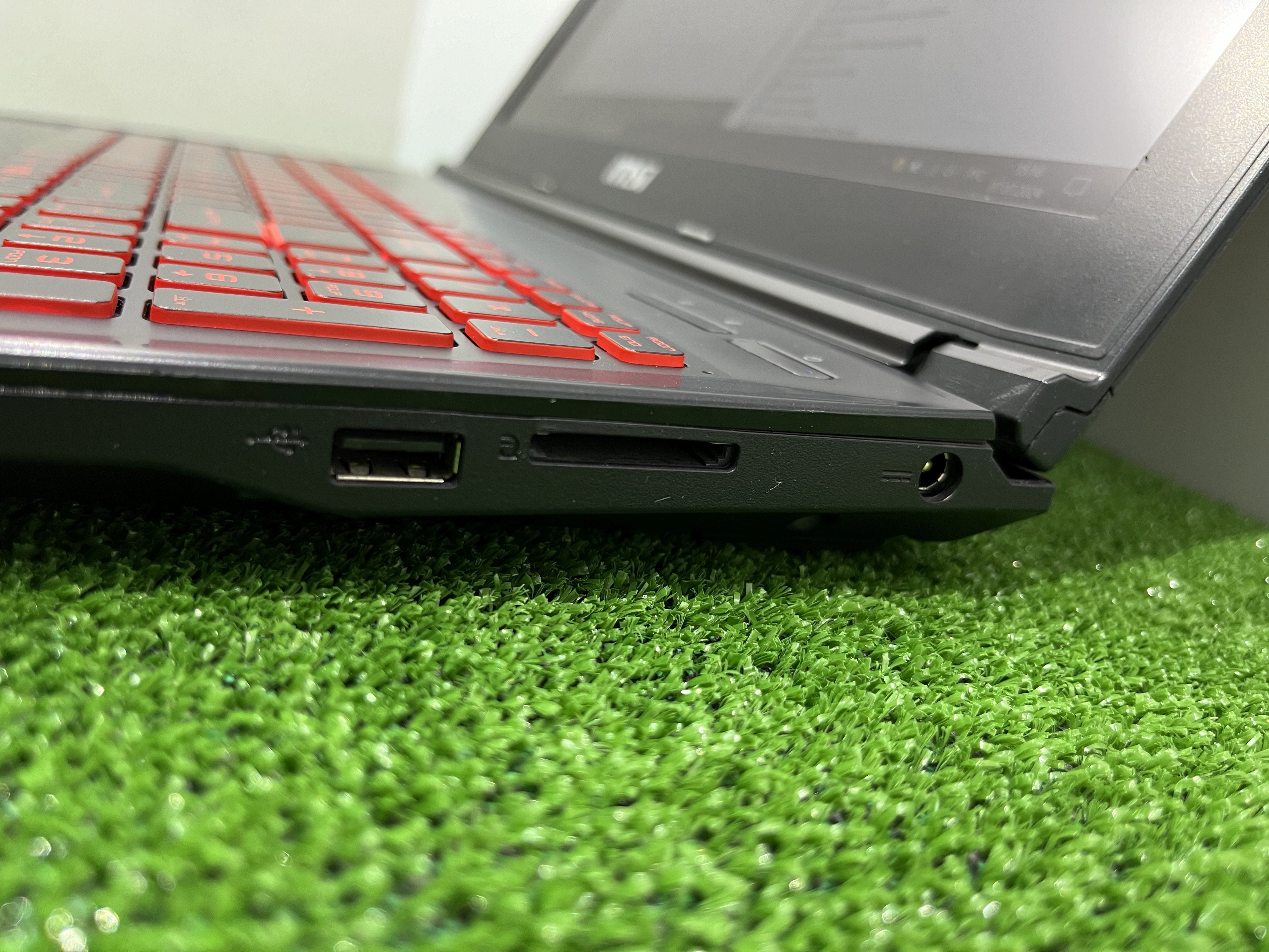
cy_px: 476
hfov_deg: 67.3
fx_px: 953
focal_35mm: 26
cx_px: 634
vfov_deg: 53.1
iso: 160
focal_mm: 5.1
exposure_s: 1/50
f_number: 1.6
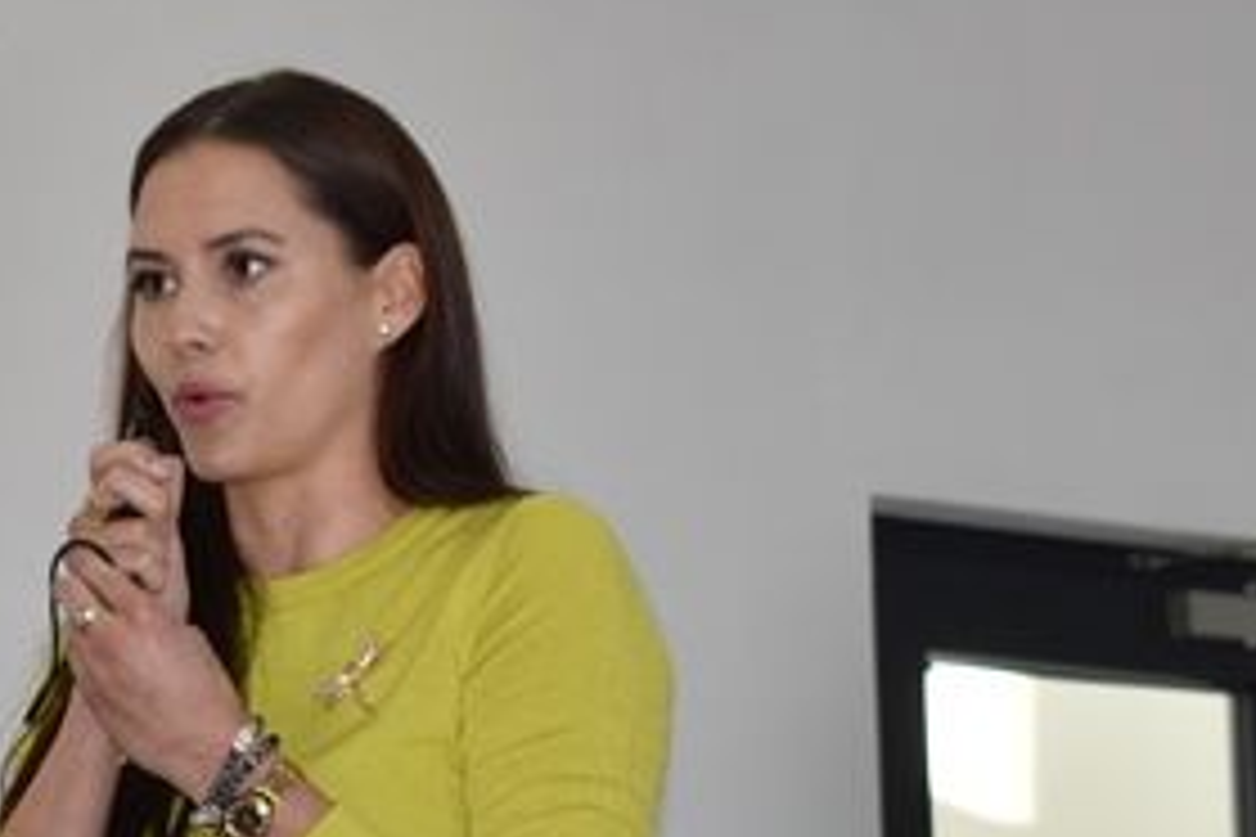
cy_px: 974
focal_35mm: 231
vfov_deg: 5.9
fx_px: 8059
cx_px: -234
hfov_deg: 8.8
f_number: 5
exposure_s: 1/60
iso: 180
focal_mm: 42
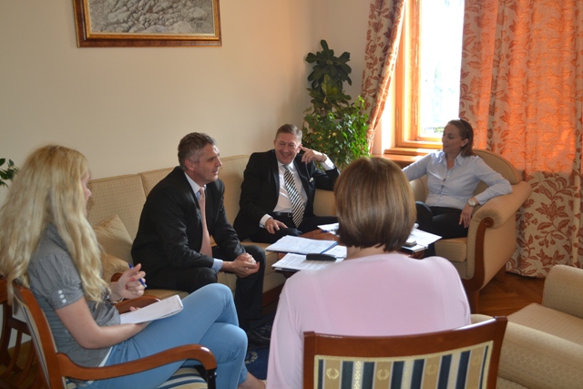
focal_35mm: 36
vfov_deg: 36.9
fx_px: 583
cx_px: 292
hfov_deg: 53.1
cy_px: 194
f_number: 4
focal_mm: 24
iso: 400
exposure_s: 1/60
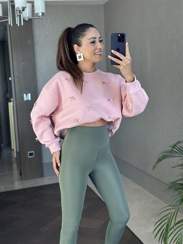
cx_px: 92
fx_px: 338
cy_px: 122
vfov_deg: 39.6
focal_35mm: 48
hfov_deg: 30.3
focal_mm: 6.86
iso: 100
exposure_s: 1/171
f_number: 1.78
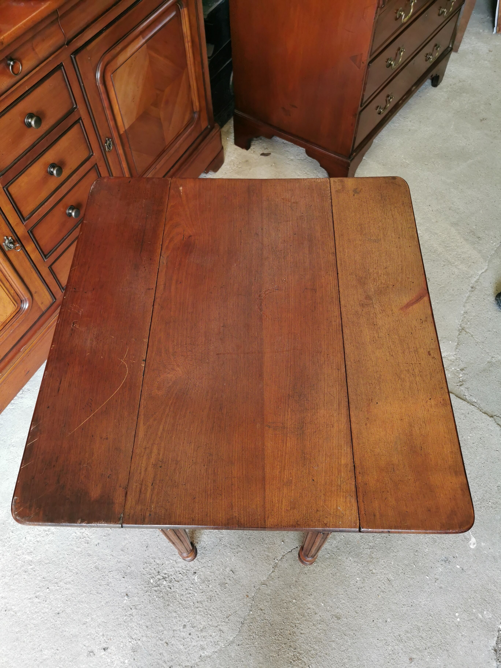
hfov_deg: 51.4
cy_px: 334
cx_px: 250
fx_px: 521
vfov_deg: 65.3
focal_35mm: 27
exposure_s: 1/100
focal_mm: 5.56
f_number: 1.6
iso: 80
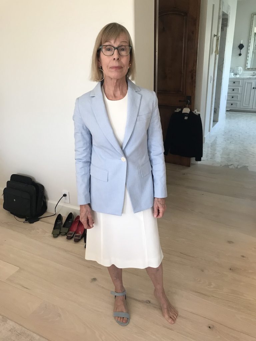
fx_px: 276
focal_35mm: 28
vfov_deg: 63.4
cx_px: 128
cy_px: 170
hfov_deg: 49.7
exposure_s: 1/40
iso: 25
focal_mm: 3.99
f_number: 1.8
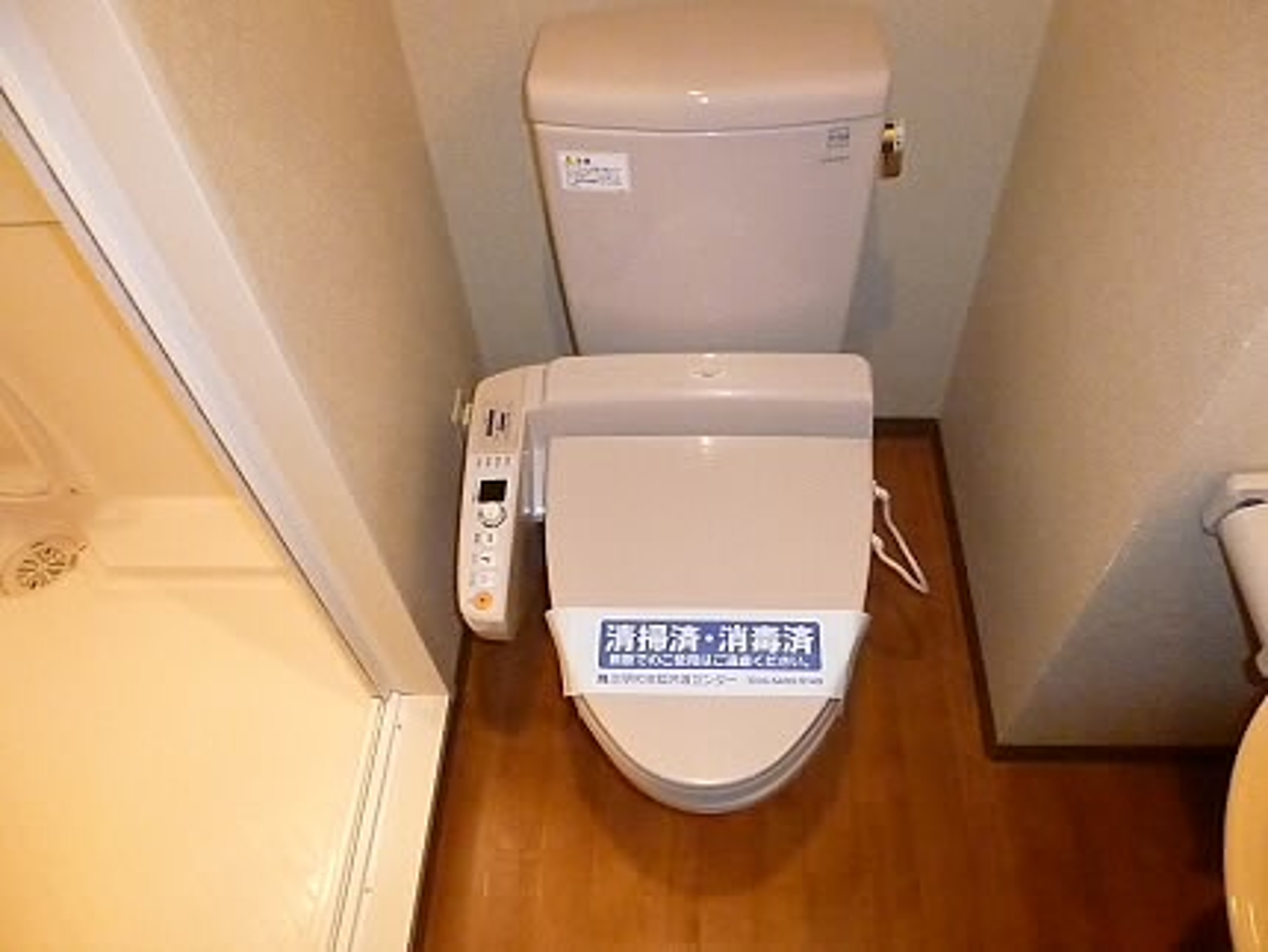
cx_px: 634
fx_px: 916
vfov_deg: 54.9
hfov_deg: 69.4
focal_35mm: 25
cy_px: 476
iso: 1600
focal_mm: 4.5
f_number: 3.1
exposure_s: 1/60
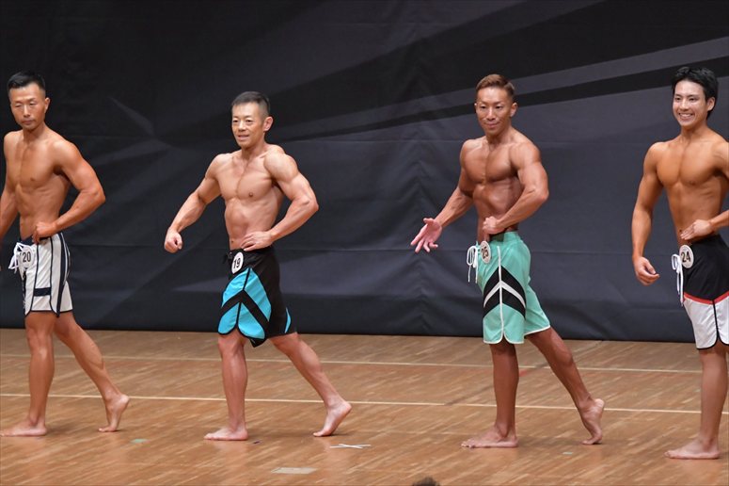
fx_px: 5161
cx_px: 364
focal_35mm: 255
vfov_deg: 5.4
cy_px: 243
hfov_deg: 8.1
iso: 6400
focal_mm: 170
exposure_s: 1/400
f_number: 5.6
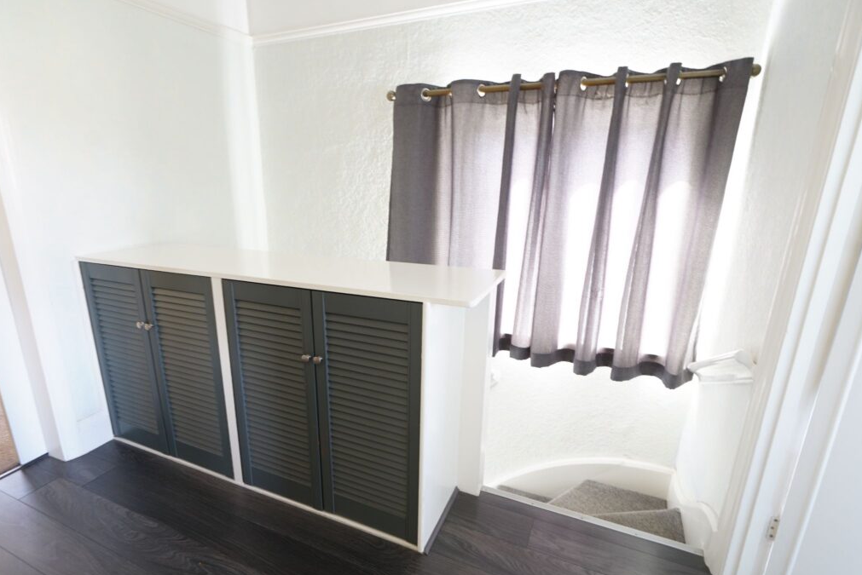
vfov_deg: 64.5
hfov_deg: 86.6
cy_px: 312
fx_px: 455
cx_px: 384
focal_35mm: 19
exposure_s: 1/10
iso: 500
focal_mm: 16
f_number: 5
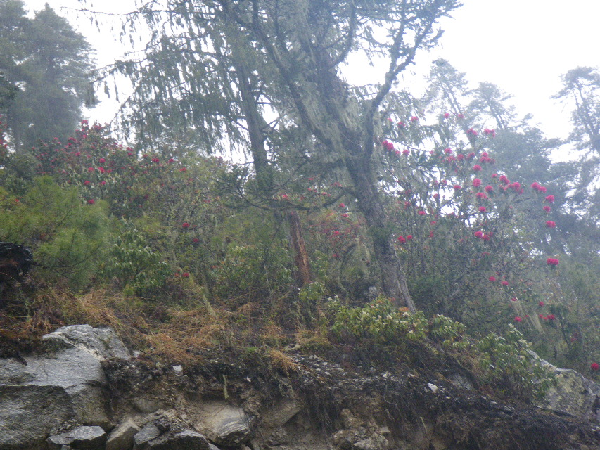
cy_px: 225
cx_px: 300
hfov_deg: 37.5
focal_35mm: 51
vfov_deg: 28.6
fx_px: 884
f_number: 4.4
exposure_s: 1/60
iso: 320
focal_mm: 9.1
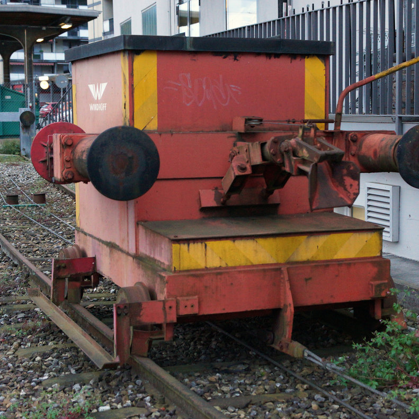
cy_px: 209
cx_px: 271
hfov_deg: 25.4
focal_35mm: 68
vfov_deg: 25.5
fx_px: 926
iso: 1600
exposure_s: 1/100
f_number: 3.5
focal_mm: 35
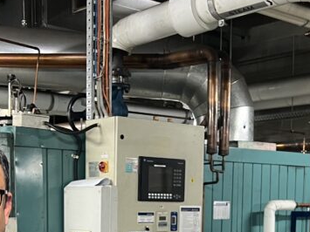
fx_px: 671
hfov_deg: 25.9
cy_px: 266
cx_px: 107
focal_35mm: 75
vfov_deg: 18.7
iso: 320
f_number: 1.5
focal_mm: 5.7
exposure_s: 1/50
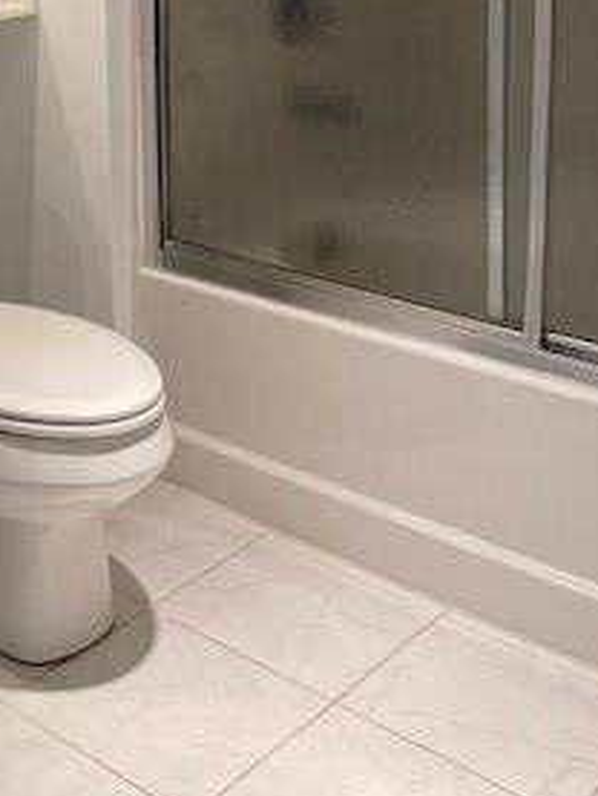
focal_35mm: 60
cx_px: -49
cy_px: -32
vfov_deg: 29.6
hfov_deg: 23.1
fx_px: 1381
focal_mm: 4.25
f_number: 1.8
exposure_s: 1/120
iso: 125
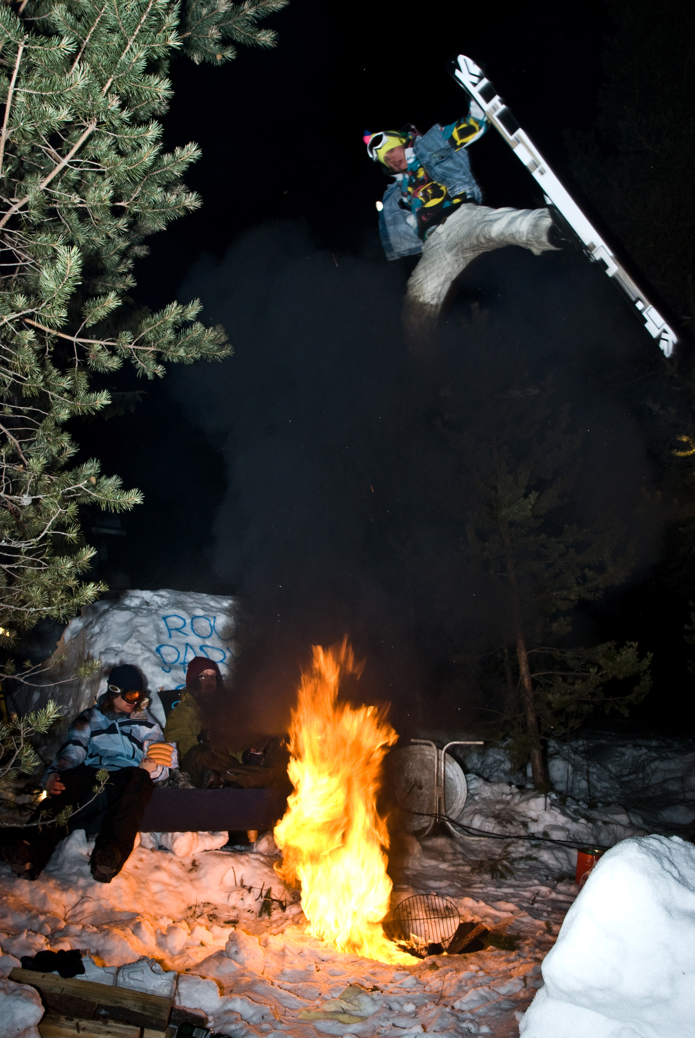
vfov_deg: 61.9
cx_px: 348
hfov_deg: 43.7
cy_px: 519
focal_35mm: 30
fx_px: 866
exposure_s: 1/50
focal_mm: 20
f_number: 8
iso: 400
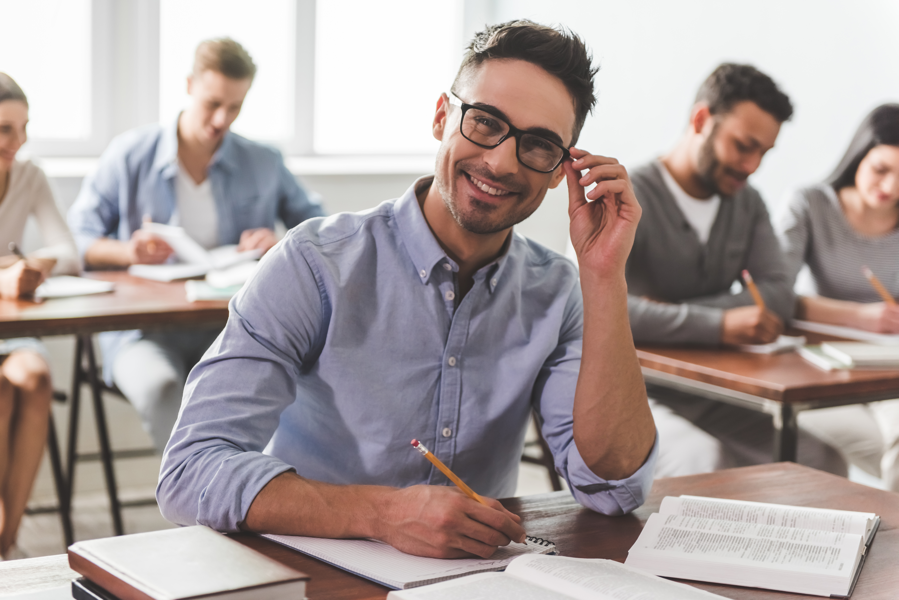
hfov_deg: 28.8
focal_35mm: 70
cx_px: 450
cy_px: 300
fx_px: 1749
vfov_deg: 19.5
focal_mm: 70
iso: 800
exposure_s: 1/125
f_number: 2.8
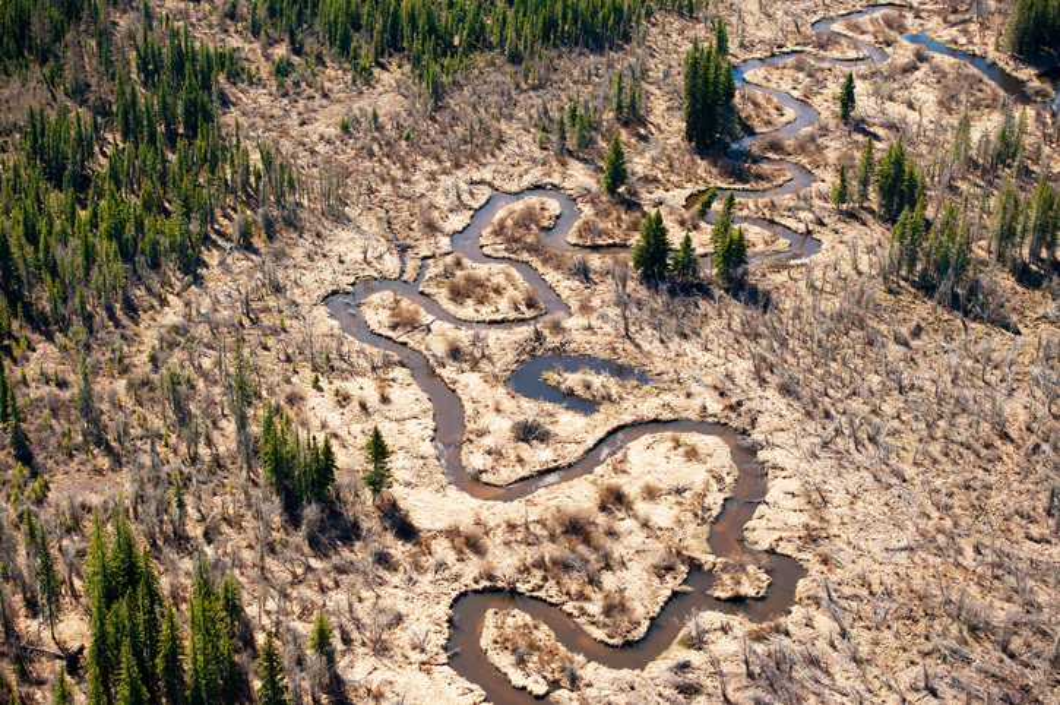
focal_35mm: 70
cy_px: 352
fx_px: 2059
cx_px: 530
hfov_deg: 28.9
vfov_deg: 19.4
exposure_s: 1/1600
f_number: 4.5
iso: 400
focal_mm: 70
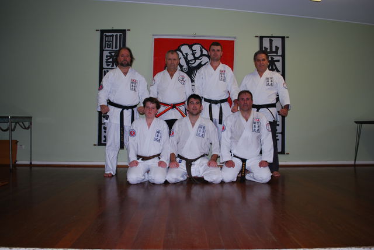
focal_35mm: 30
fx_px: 312
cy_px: 125
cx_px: 187
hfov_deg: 61.9
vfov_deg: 43.7
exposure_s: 1/60
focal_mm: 20
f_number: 3.8
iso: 200
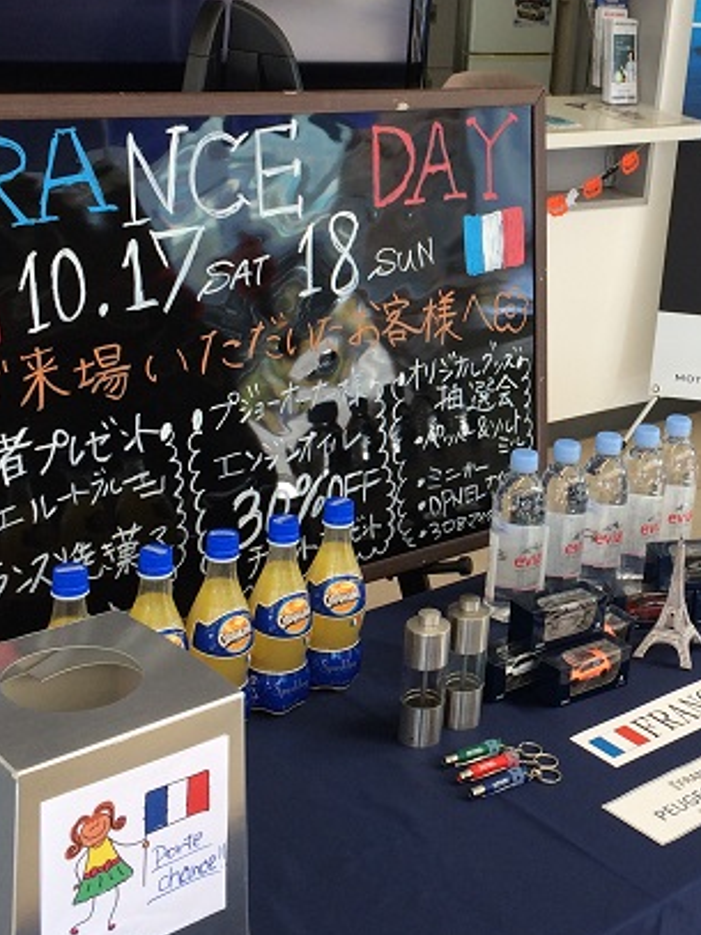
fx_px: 1540
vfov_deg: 33.7
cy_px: 368
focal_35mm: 57
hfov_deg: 24.9
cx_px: 623
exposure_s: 1/120
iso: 64
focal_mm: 4.15
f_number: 2.2
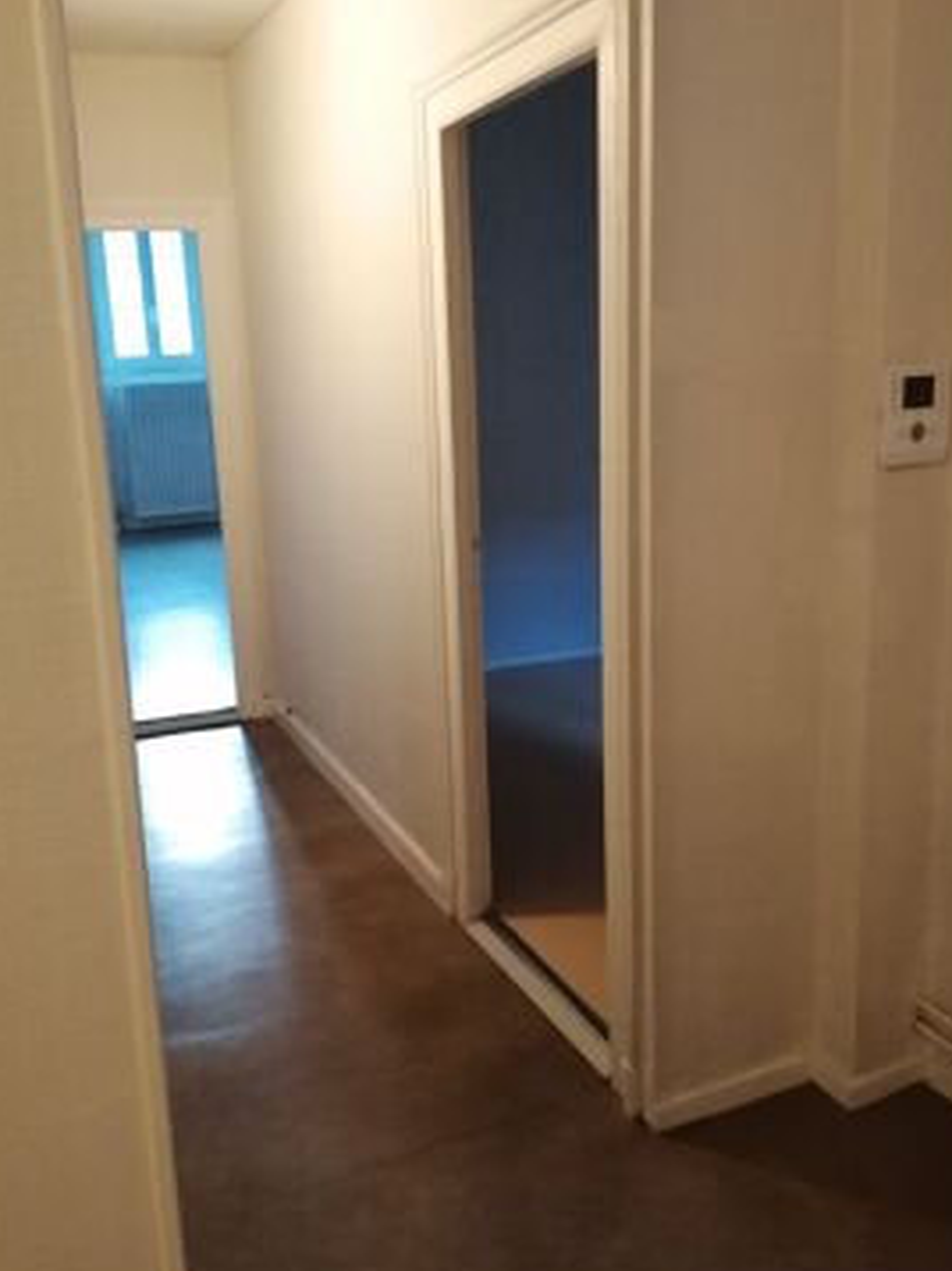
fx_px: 1138
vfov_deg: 58.4
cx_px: 490
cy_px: 605
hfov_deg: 45.4
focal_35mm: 31
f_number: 1.8
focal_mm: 3.62
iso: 320
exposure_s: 1/25
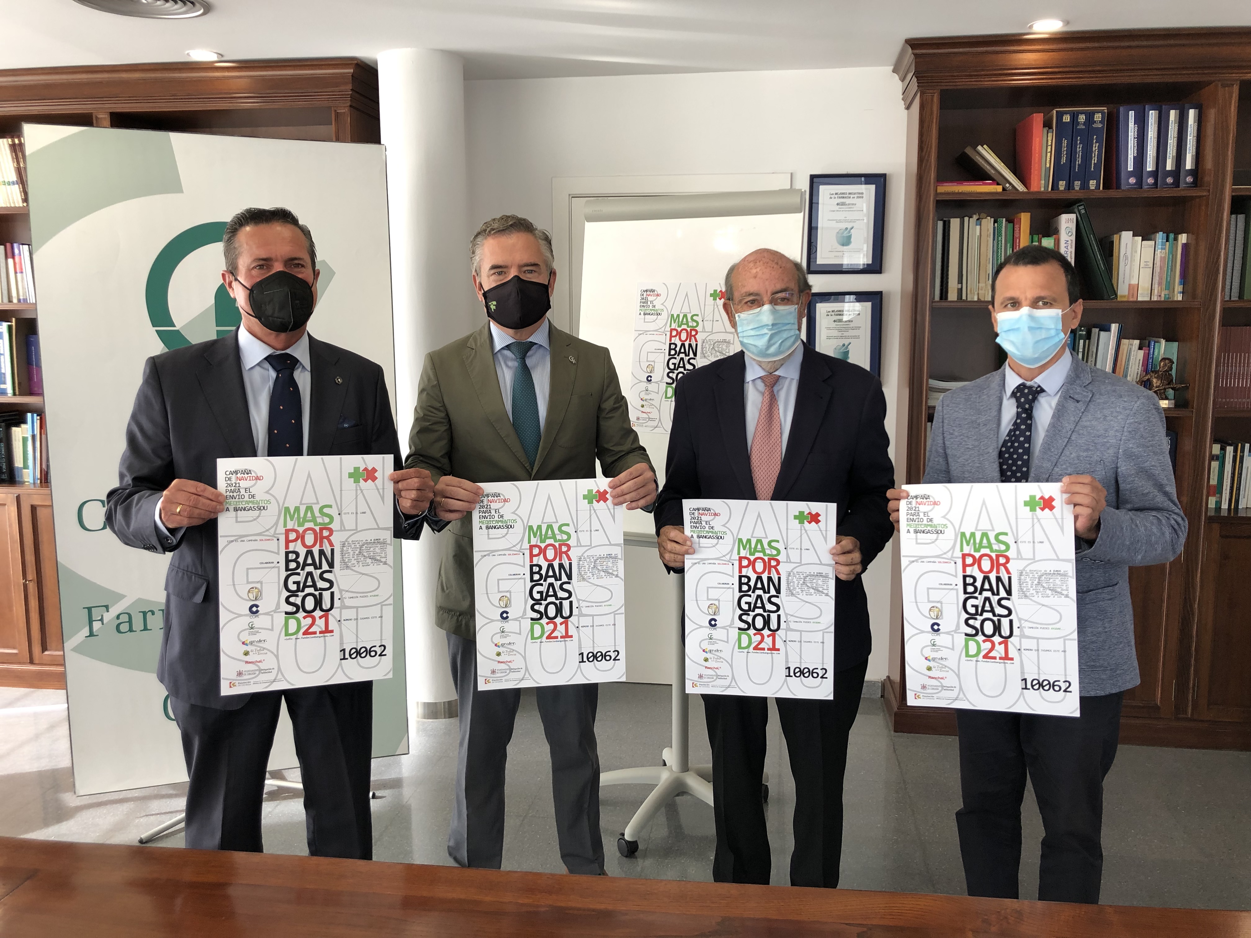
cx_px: 626
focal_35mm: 28
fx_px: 1012
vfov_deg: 49.7
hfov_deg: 63.4
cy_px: 469
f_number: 1.8
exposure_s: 1/100
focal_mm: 3.99
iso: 40
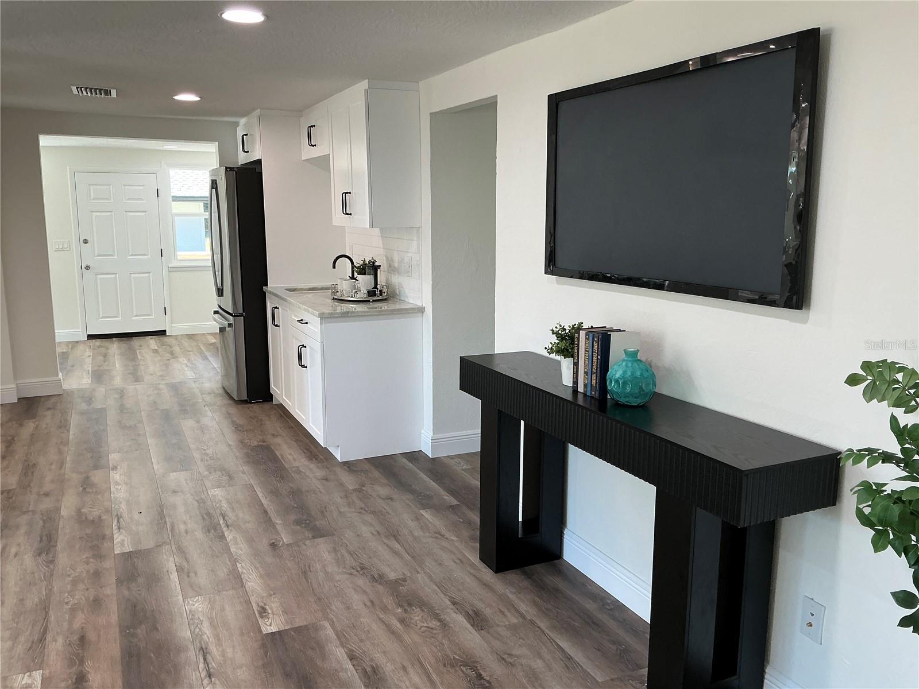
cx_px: 460
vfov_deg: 49.7
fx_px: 743
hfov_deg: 63.4
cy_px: 344
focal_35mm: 28
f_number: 1.8
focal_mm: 3
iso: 50
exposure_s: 1/60
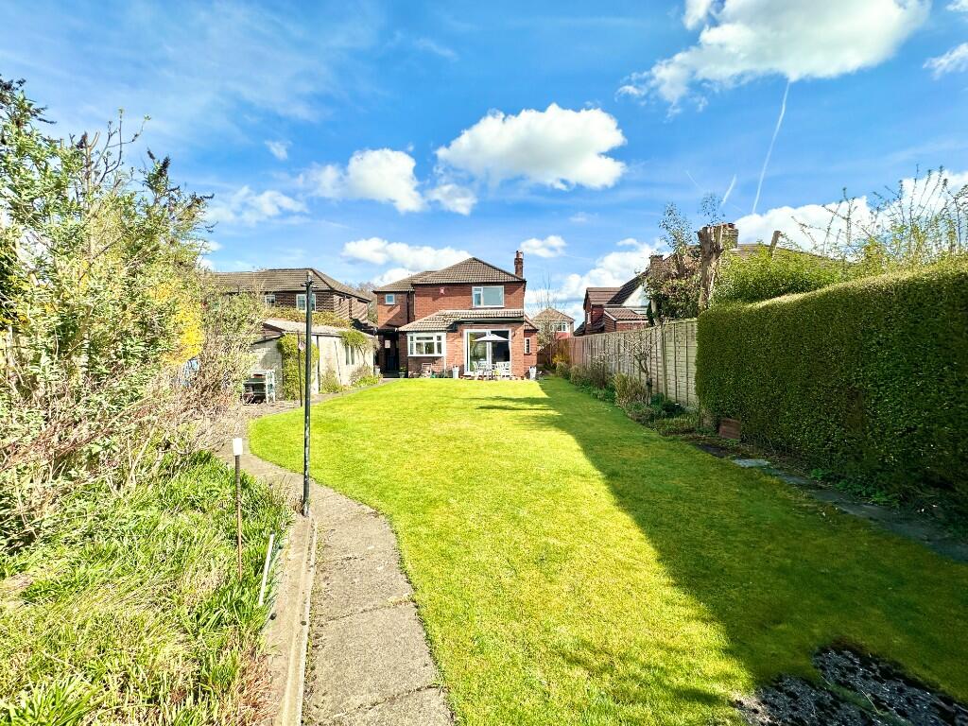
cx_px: 484
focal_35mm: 14
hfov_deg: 102.1
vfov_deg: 85.7
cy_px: 363
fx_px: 391
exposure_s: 1/1667
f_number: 2.2
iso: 50
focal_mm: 2.22
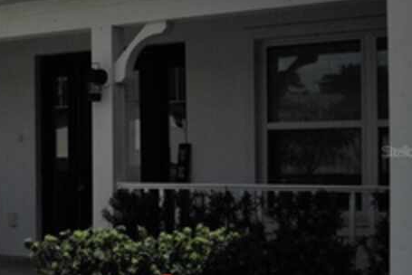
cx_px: -129
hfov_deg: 23.4
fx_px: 870
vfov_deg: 18.0
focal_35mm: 76
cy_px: 151
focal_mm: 18
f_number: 3.5
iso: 100
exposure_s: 1/4000
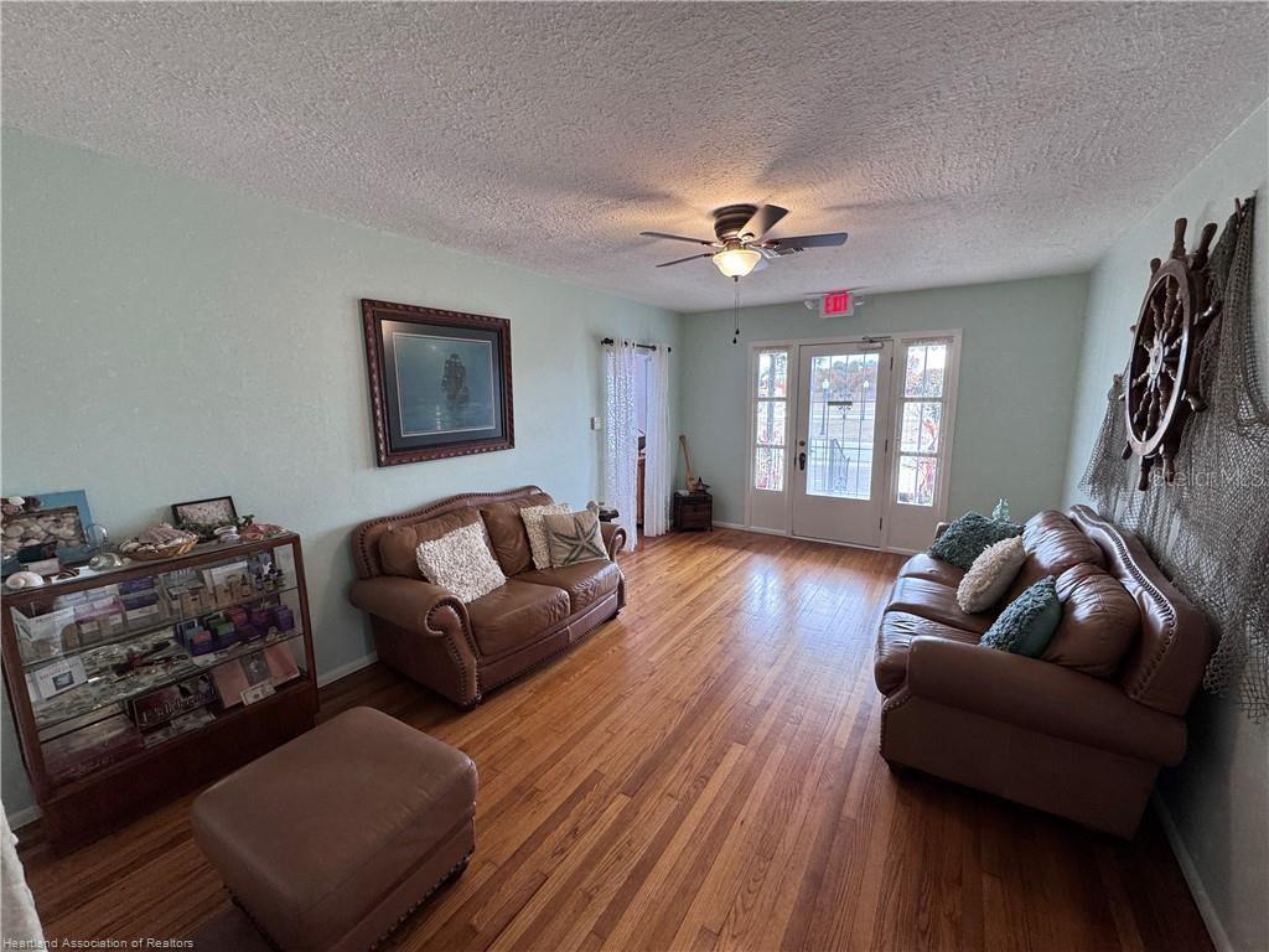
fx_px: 513
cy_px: 476
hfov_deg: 102.1
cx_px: 634
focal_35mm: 14
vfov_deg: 85.7
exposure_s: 1/120
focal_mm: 2.22
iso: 100
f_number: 2.2
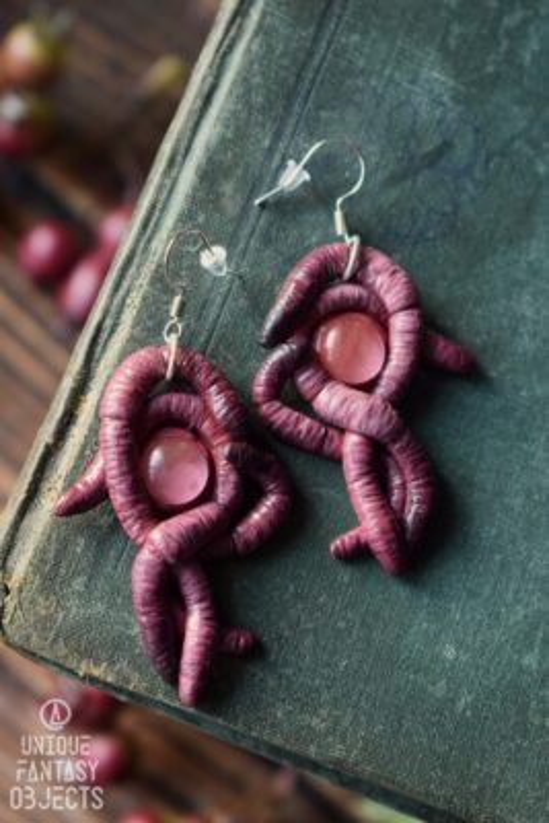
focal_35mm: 82
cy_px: 412
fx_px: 1885
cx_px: 274
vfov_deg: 24.6
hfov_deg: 16.6
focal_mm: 55
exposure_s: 1/60
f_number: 5.6
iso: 2200
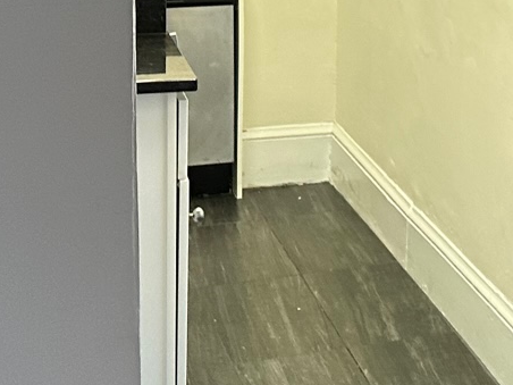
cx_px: 605
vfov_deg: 13.6
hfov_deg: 17.6
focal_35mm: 107
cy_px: -39
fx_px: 1586
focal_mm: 6.86
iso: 320
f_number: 1.78
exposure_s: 1/60
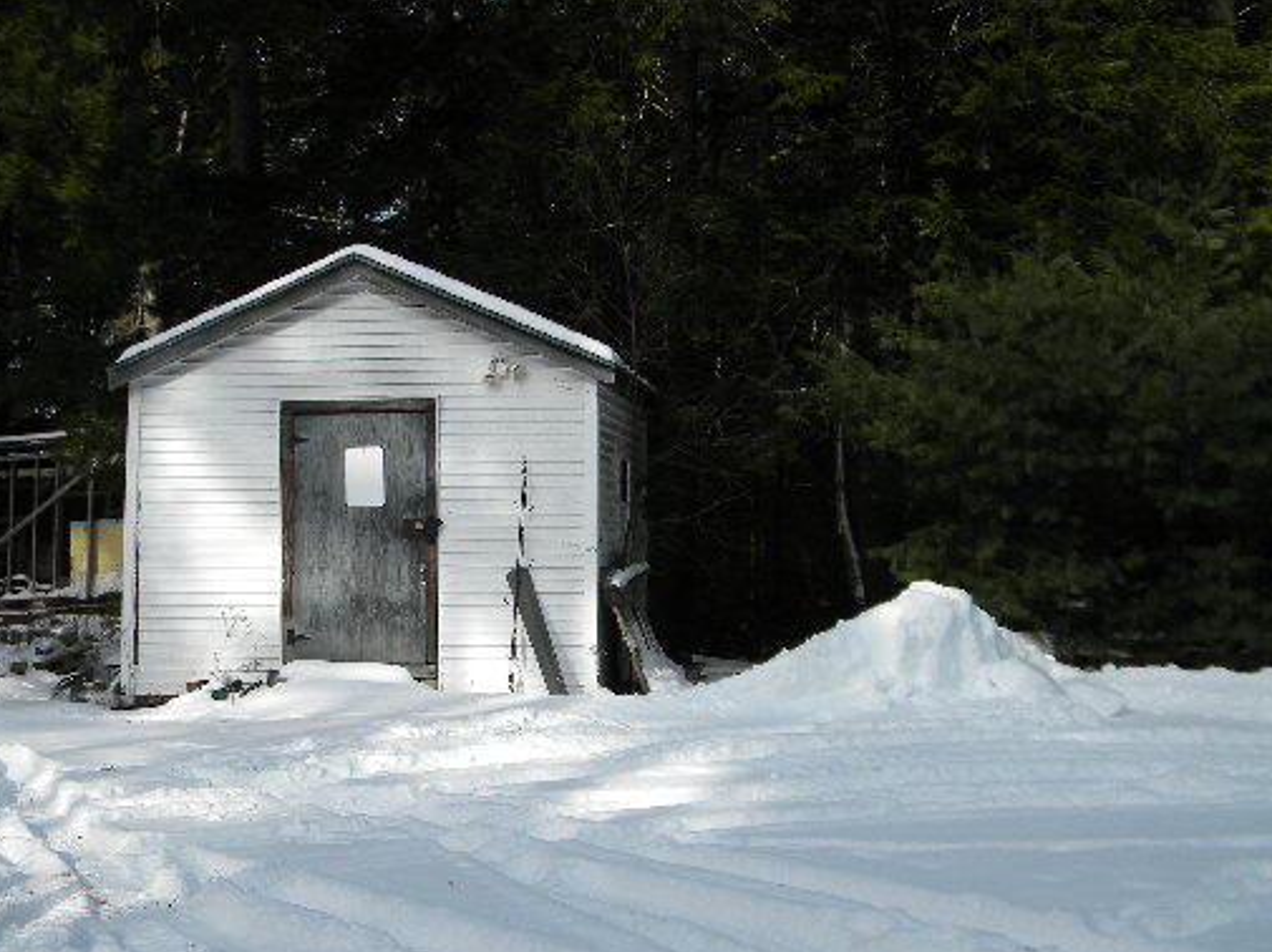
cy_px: 519
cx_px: 509
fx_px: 1909
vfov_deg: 28.0
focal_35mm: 52
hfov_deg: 36.7
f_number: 3.8
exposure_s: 1/530
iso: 80
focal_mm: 7.3
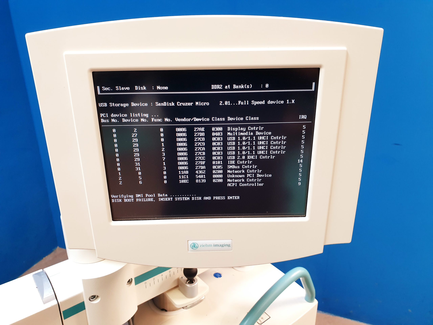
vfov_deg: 53.1
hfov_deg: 67.3
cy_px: 162
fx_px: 325
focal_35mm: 26
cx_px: 216
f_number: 2.4
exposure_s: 1/50
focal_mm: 4.3
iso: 250
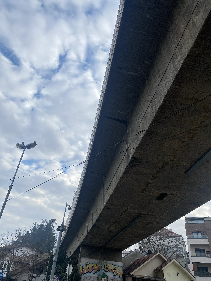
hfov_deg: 53.1
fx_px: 211
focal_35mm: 26
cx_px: 106
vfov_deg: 67.3
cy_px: 140
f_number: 1.8
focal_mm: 4.25
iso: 32
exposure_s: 1/1927
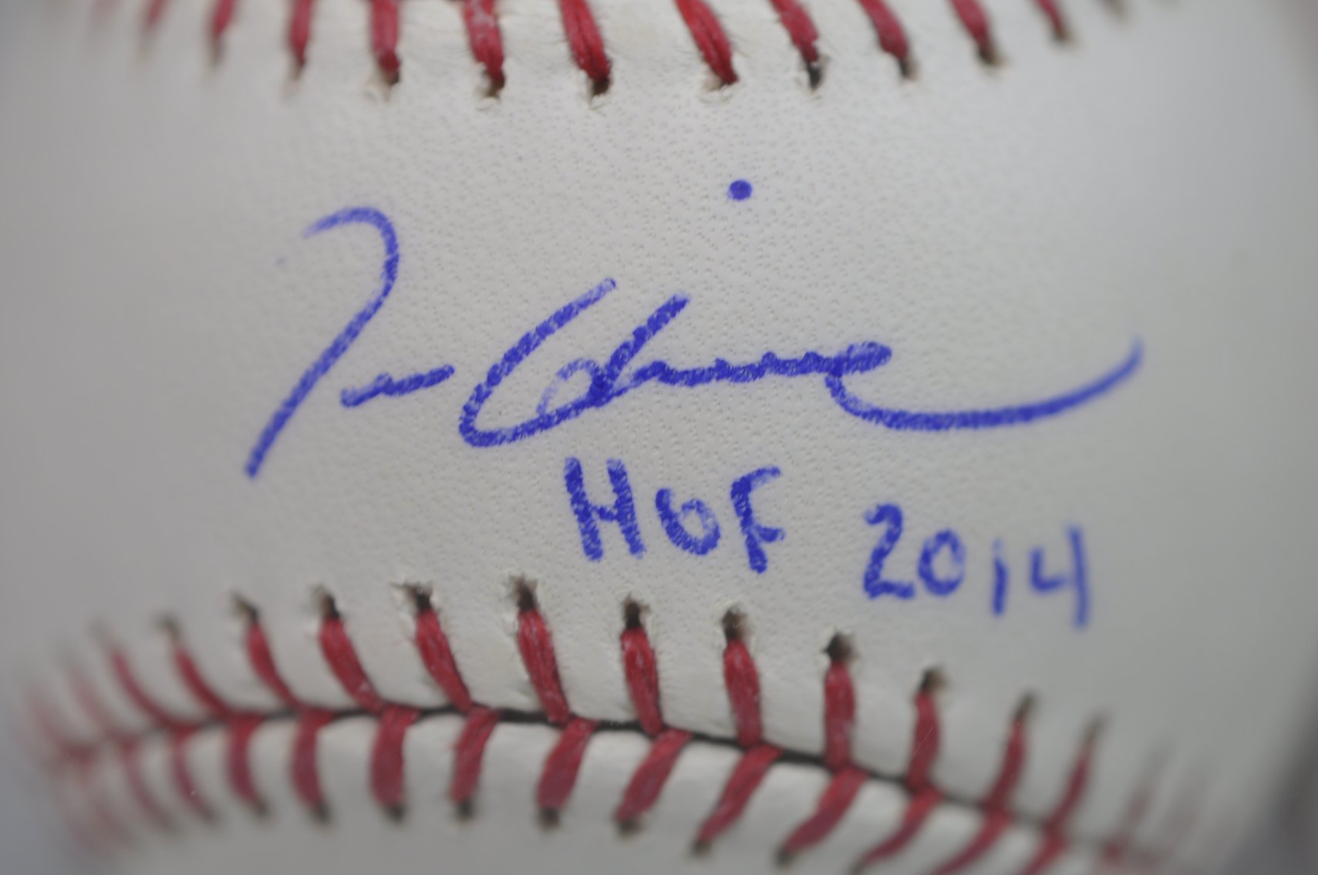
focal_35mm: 60
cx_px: 659
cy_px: 438
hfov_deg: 33.4
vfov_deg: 22.6
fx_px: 2194
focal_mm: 40
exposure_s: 1/60
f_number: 4
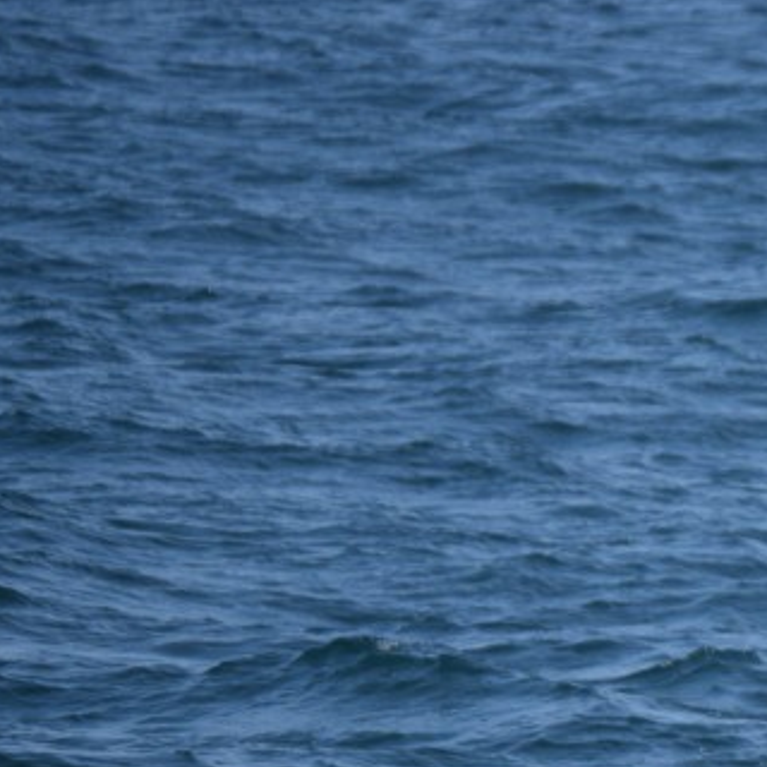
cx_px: 1268
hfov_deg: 2.8
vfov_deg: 2.8
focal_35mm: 624
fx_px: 15653
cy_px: 856
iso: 200
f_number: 5.6
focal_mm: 145
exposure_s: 1/1600
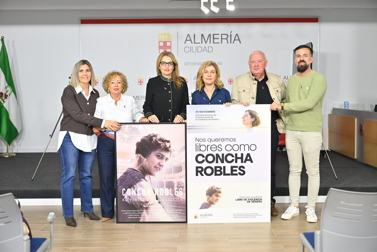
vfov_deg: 32.6
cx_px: 188
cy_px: 126
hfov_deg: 47.4
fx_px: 429
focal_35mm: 41
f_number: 2.8
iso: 250
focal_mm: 41
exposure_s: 1/100
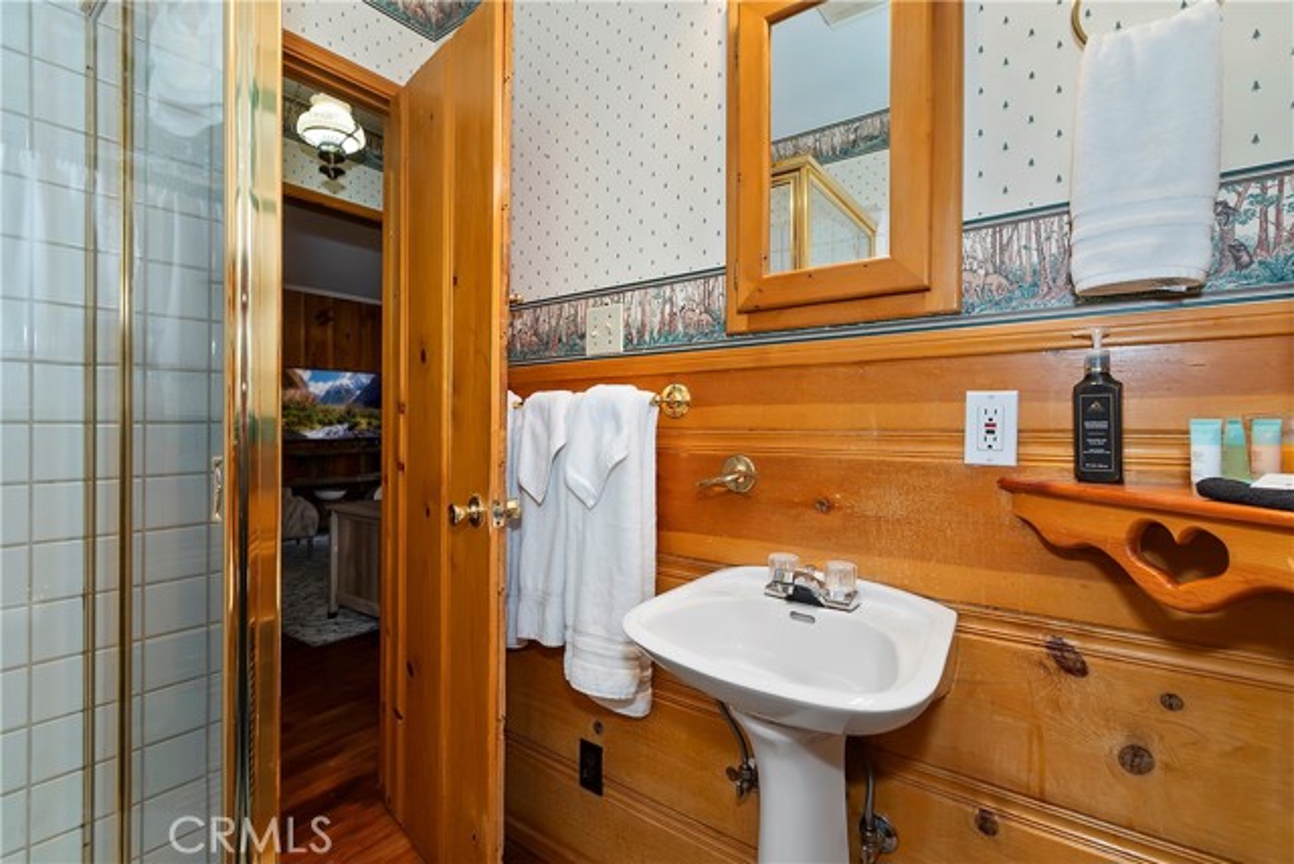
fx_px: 539
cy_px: 432
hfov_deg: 100.4
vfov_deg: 77.4
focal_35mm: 15
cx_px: 647
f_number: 8
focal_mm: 10
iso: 400
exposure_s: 1/30
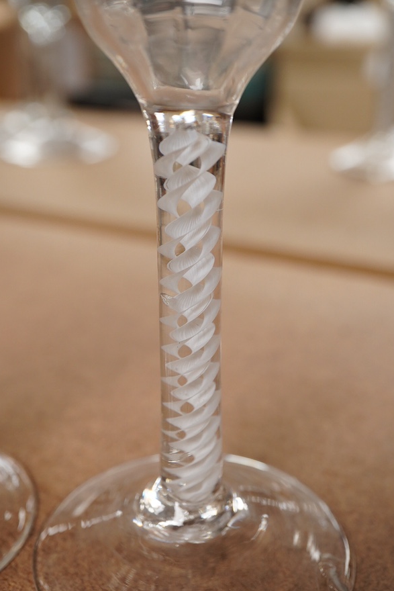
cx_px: 197
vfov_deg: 42.7
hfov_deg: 29.3
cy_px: 297
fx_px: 755
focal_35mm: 46
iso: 1250
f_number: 8
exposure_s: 1/125
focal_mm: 30
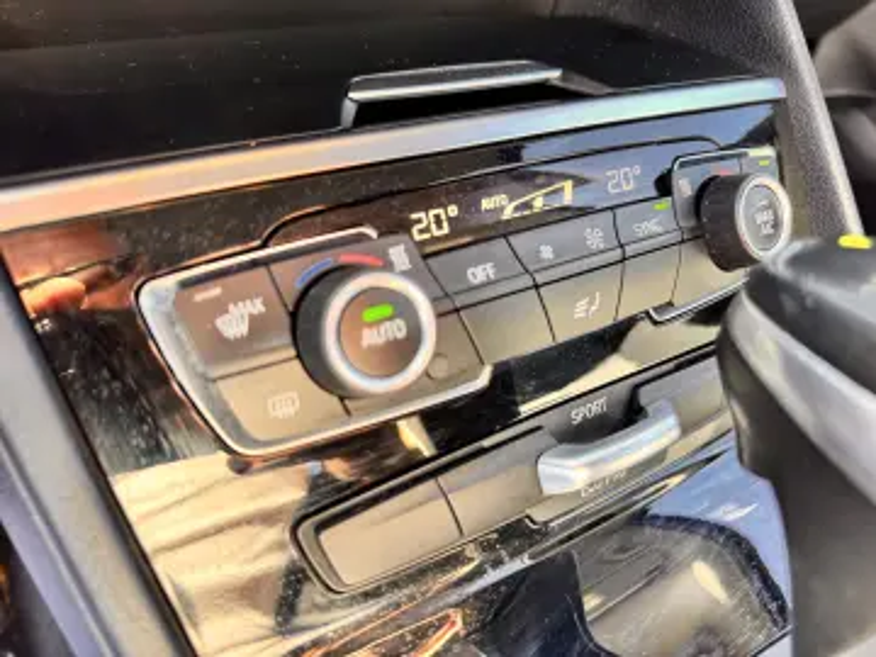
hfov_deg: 71.6
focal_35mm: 24
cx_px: 438
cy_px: 328
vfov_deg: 56.8
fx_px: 607
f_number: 1.78
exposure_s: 1/100
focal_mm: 6.76
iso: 160
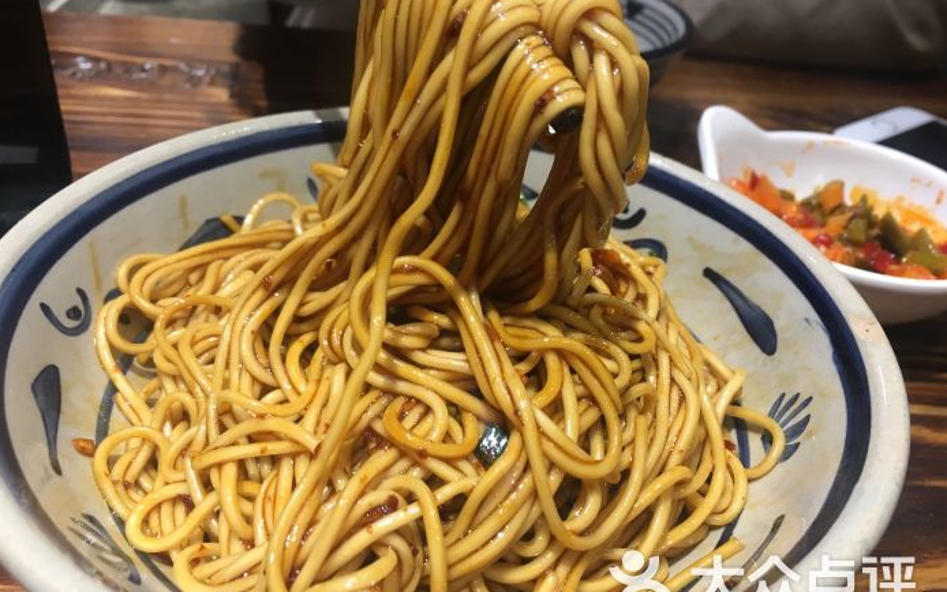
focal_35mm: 31
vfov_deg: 40.6
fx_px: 800
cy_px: 295
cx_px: 474
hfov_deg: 61.2
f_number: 2.2
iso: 100
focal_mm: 4.15
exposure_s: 1/33
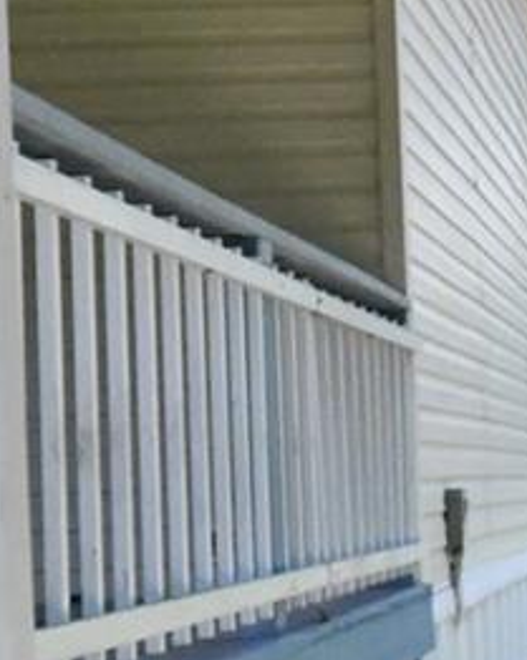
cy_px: 451
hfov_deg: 16.3
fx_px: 1680
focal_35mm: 86
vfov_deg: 22.1
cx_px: 787
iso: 4000
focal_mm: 10
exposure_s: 1/6400
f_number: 6.3
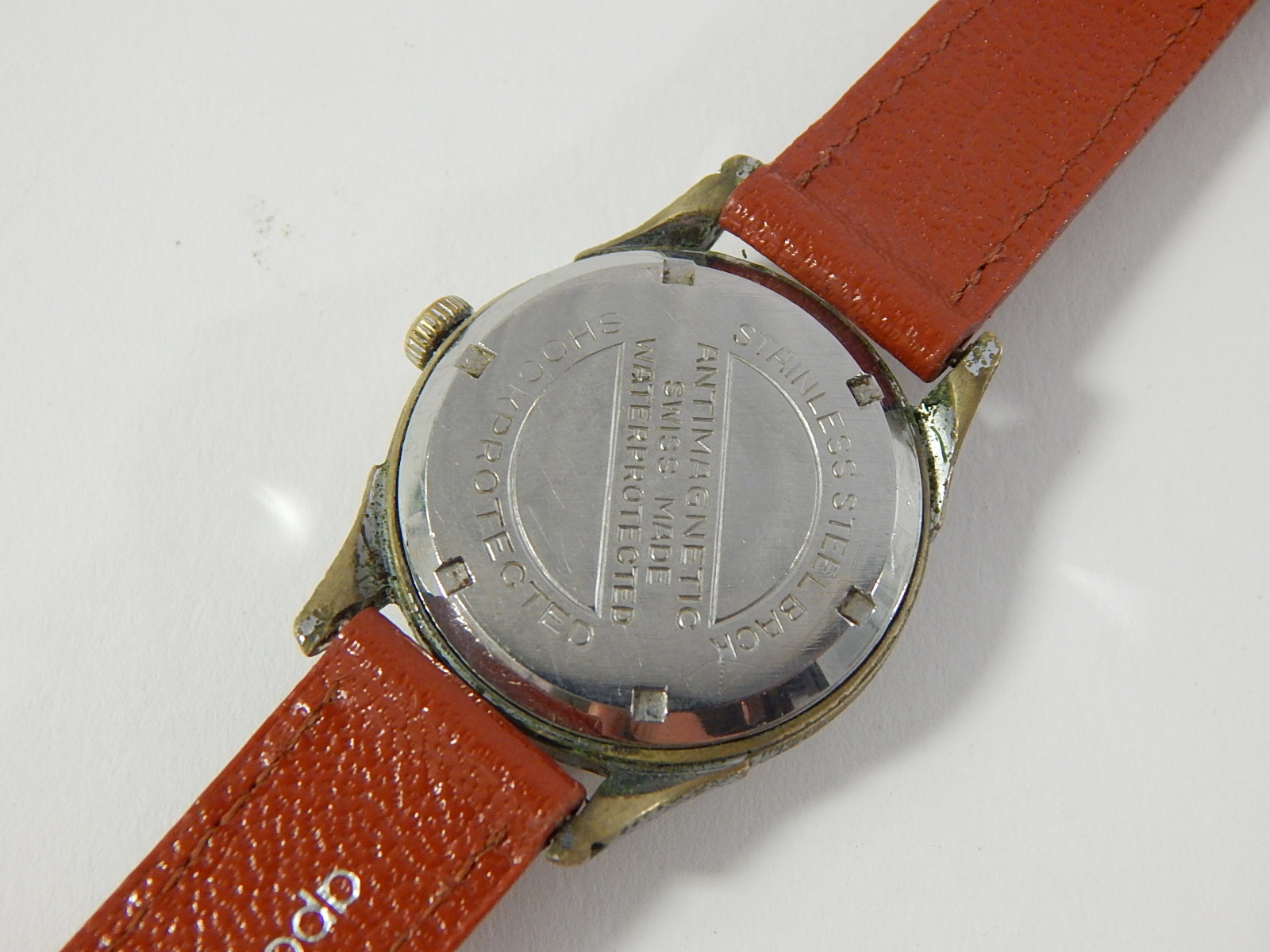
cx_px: 635
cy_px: 476
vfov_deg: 27.0
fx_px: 1981
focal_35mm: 54
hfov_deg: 35.5
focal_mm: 9.7
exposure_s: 1/30
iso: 400
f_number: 3.8
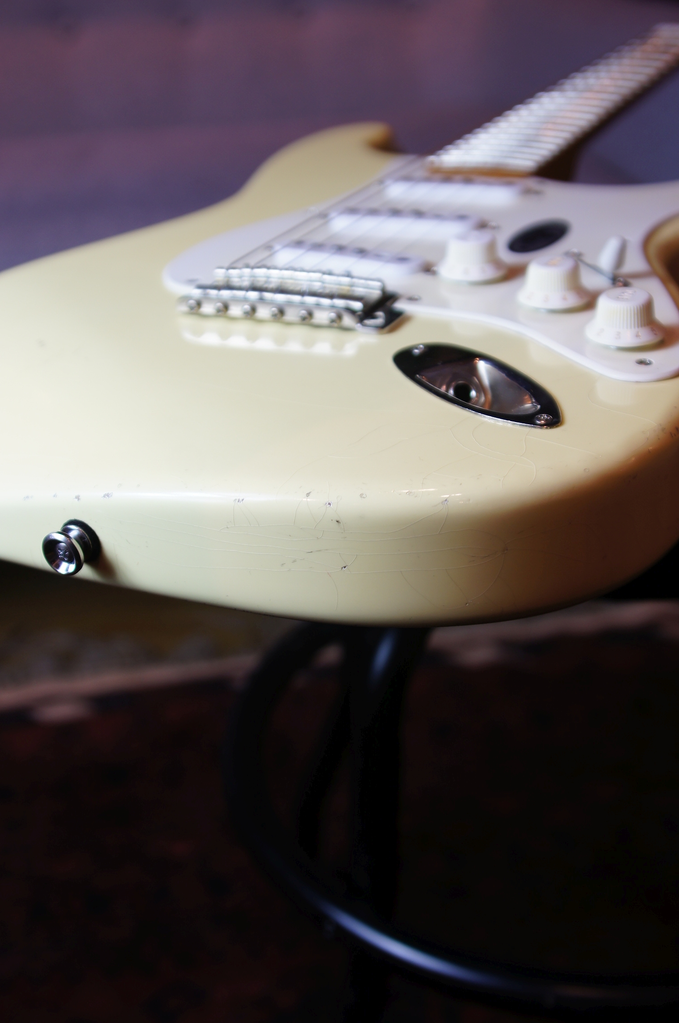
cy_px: 512
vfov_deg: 43.6
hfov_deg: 29.8
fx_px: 1276
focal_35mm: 45
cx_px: 340
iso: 100
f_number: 4.5
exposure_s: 1/40
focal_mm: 30
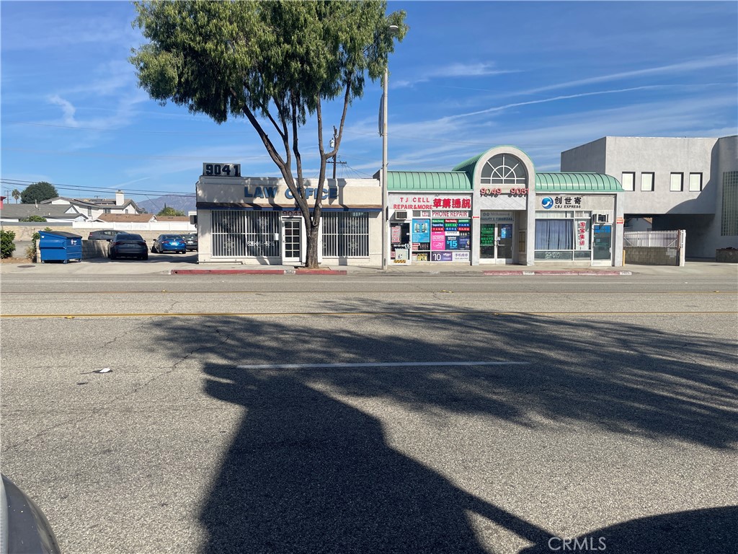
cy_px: 277
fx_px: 554
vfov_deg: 53.1
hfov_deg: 67.3
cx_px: 369
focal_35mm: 26
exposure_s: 1/4464
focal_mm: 4.2
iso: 32
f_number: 1.6
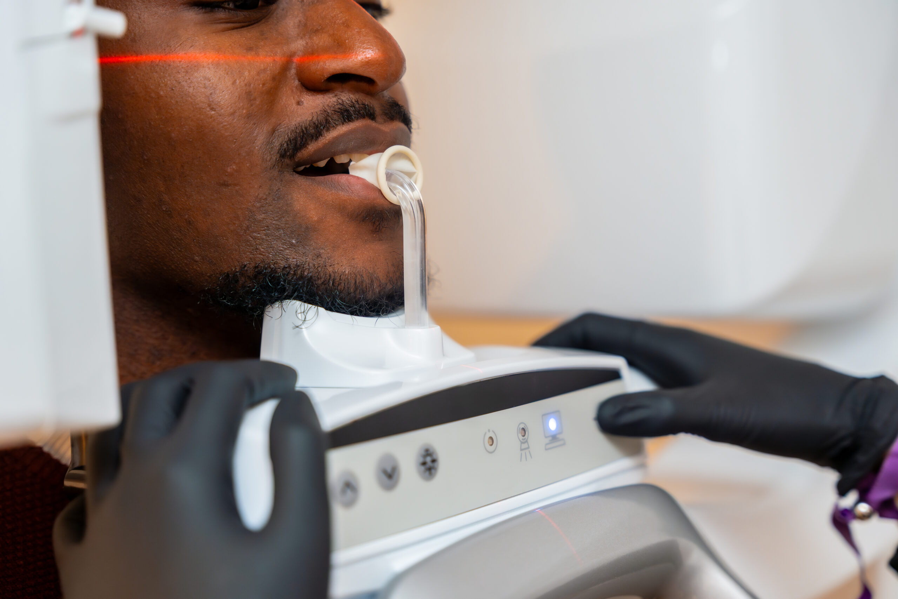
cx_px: 449
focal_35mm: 62
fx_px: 1559
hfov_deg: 32.1
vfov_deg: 21.7
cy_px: 300
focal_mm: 62.5
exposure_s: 1/250
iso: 640
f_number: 2.8
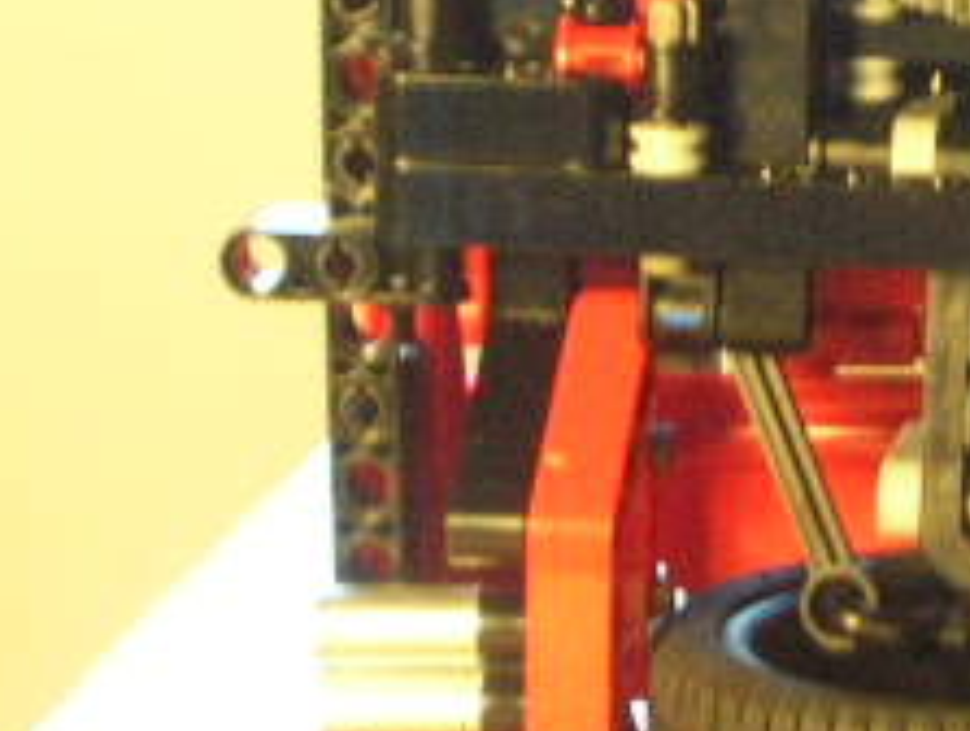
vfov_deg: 7.0
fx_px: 5950
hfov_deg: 9.2
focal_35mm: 212
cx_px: 1144
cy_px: -78
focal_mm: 12.3
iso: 185
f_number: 4
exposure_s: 1/5.5
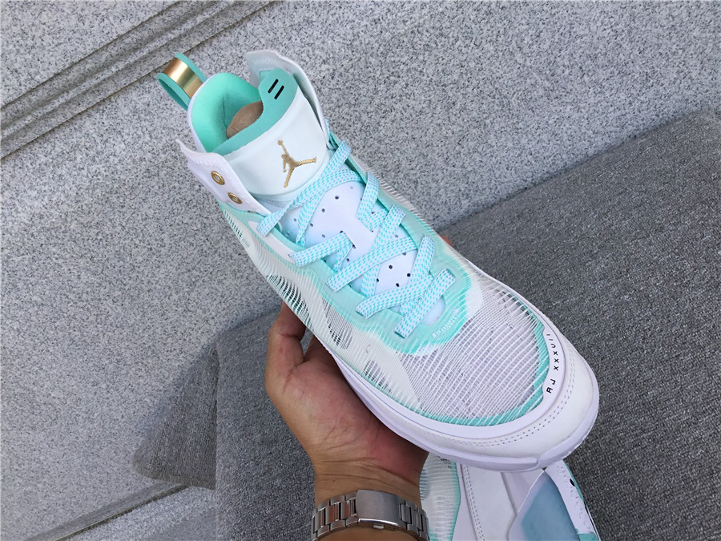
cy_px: 270
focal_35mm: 31
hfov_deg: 58.4
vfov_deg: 45.4
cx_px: 360
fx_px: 646
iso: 25
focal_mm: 3.3
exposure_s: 1/536
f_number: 2.4
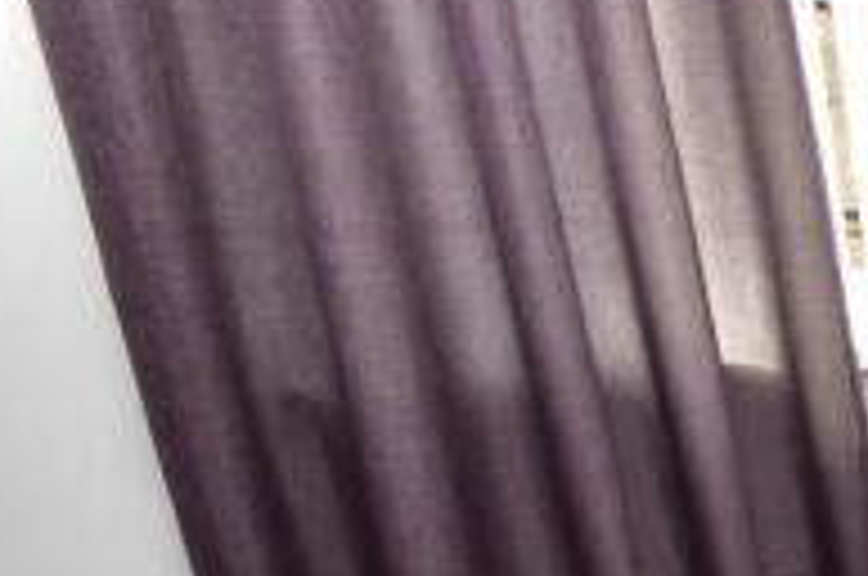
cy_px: 628
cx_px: 1405
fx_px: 1228
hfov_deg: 25.2
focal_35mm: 51
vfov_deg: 24.7
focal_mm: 10
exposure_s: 1/125
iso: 560
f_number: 9
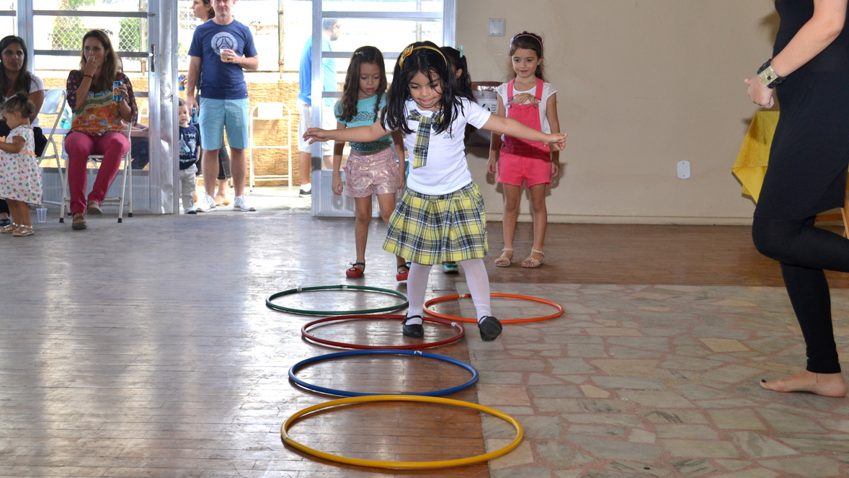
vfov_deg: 24.9
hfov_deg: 42.9
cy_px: 229
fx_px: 1081
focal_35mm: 48
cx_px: 419
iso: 220
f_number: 5.6
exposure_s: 1/125
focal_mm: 30
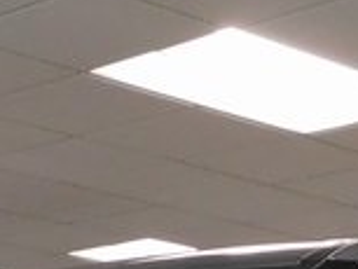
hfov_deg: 12.4
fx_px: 1594
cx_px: -115
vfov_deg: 8.1
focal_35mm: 154
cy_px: 823
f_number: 3
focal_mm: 4
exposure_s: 1/30
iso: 250
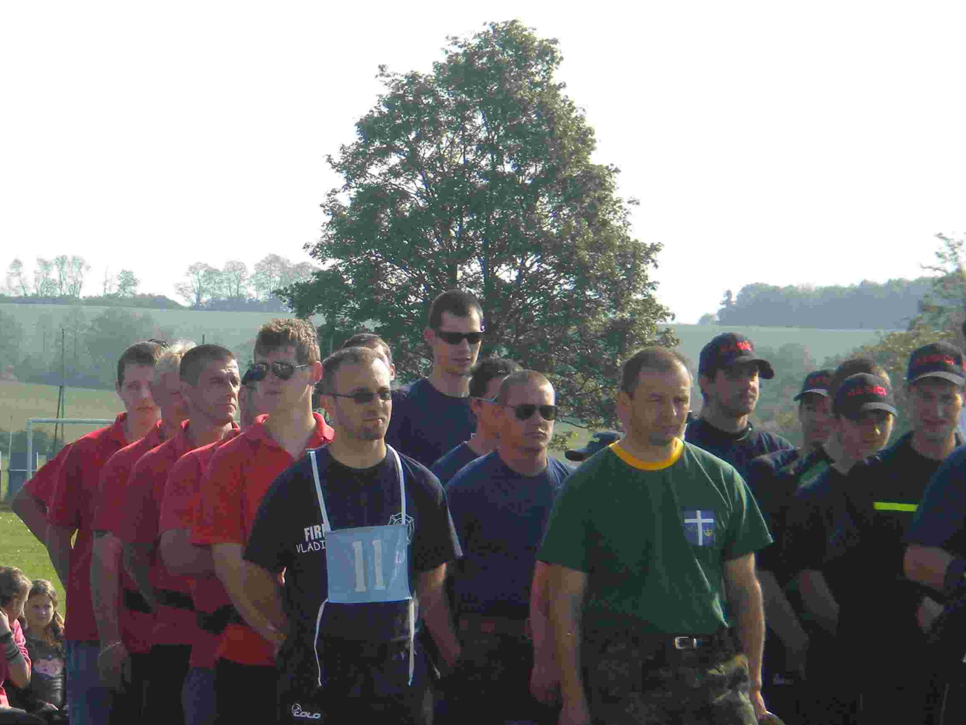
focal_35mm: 166
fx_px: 4633
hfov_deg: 11.9
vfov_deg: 8.9
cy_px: 456
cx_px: 206
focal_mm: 18.9
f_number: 5.9
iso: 154
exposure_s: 1/475
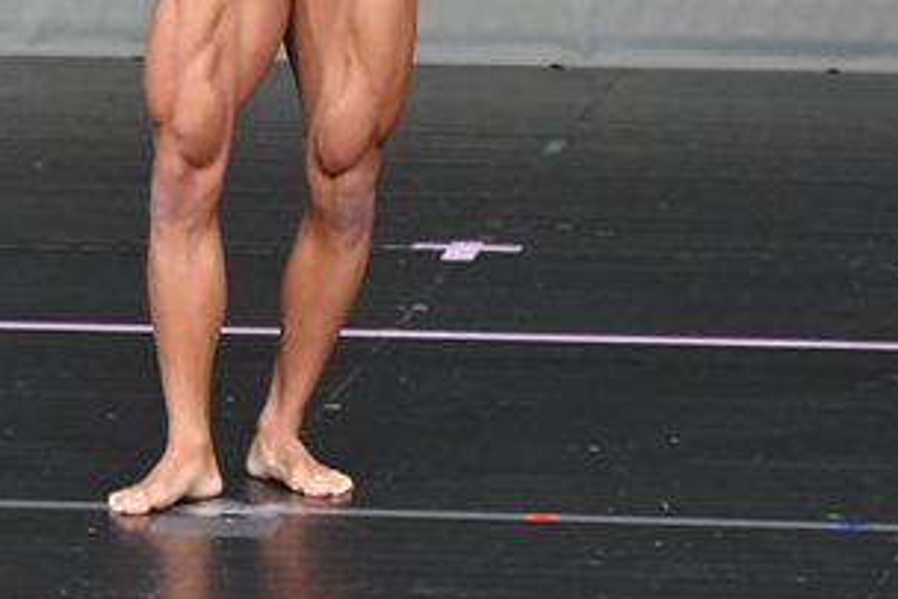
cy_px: -112
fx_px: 20014
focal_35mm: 802
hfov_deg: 2.6
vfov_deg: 1.7
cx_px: 193
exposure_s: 1/400
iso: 4000
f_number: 5.6
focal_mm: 210
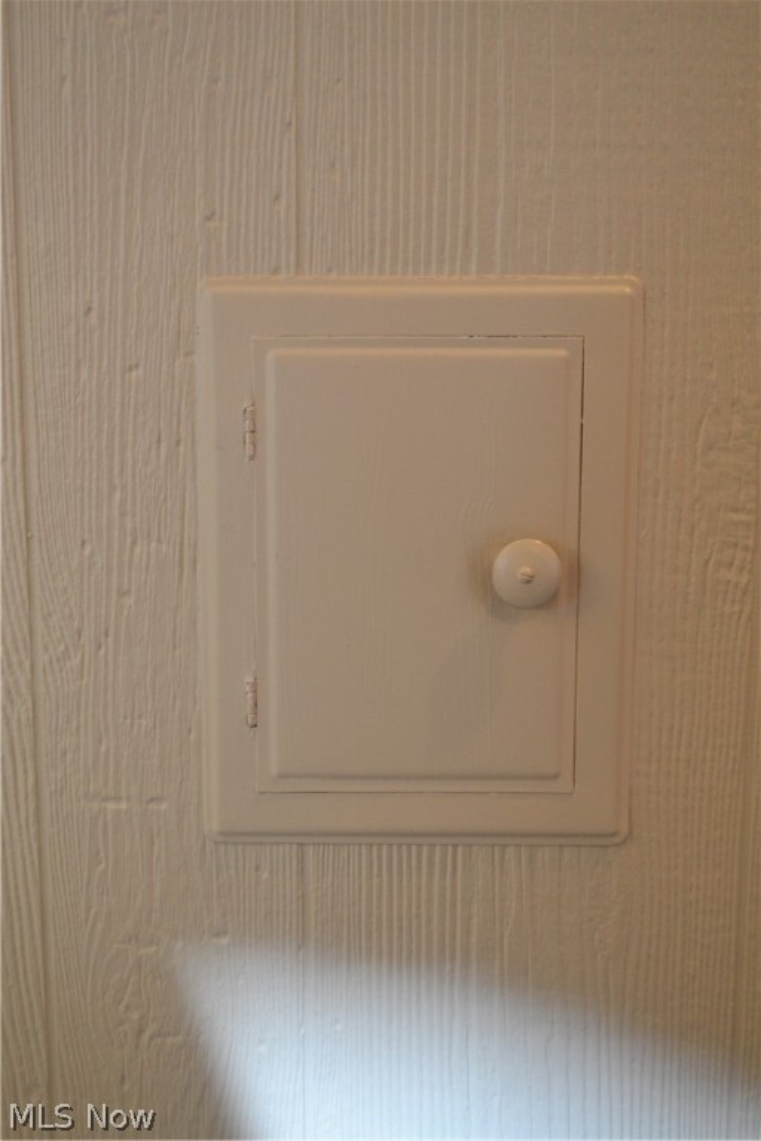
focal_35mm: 42
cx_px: 380
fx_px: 1332
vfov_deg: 46.4
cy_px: 570
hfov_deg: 31.9
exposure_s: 1/60
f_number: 4.5
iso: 900
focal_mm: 28
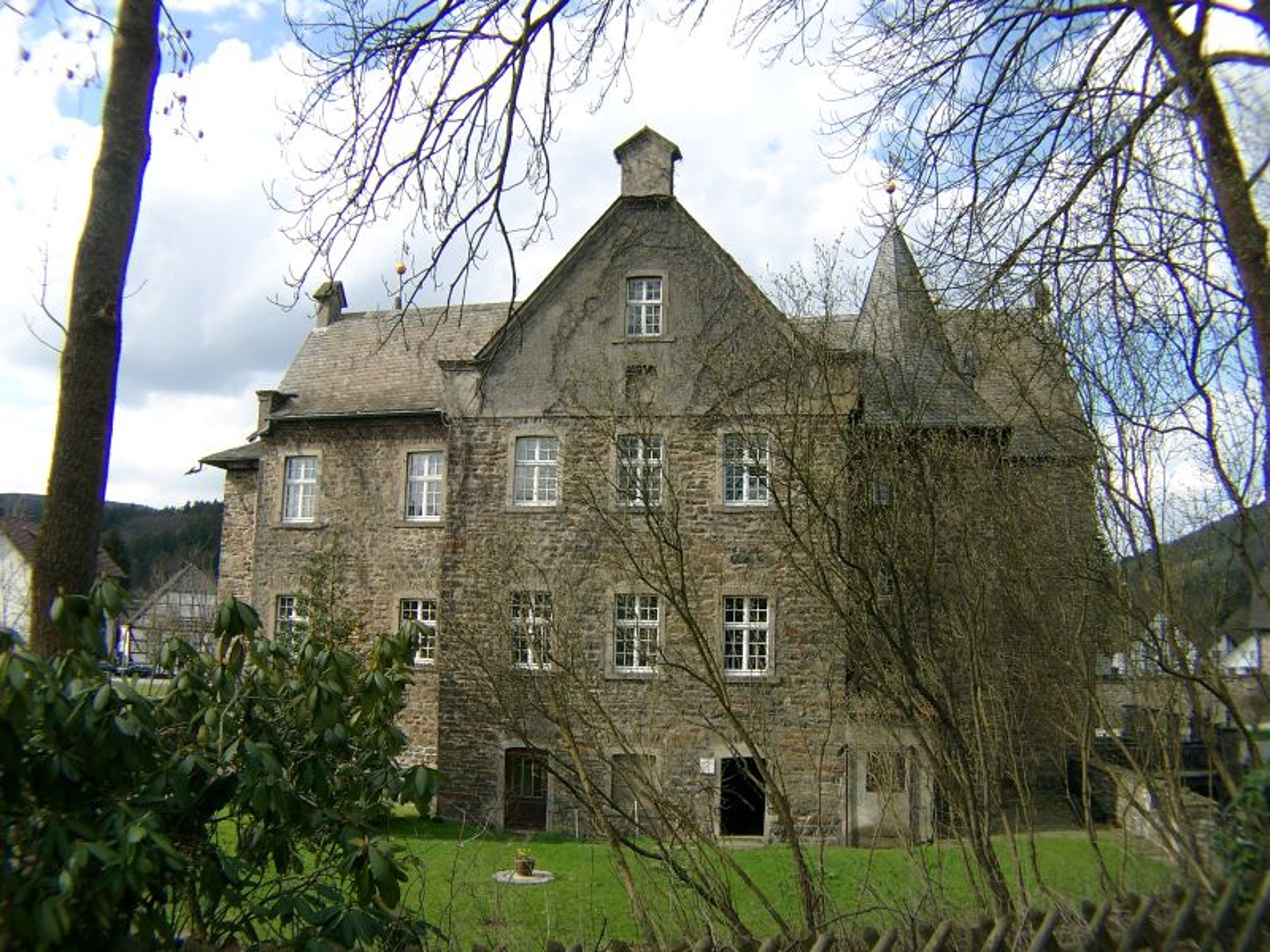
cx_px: 635
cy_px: 476
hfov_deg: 44.8
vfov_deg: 34.3
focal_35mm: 42
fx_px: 1541
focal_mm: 8.82
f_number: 4
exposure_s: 1/350
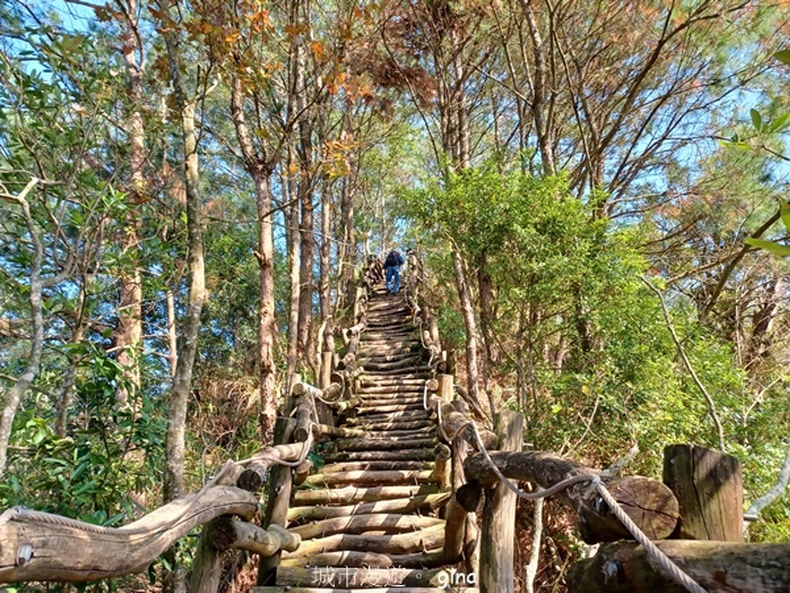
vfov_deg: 54.9
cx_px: 395
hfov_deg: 69.4
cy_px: 296
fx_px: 571
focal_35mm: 25
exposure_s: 1/120
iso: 64
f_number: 1.8
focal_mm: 4.6
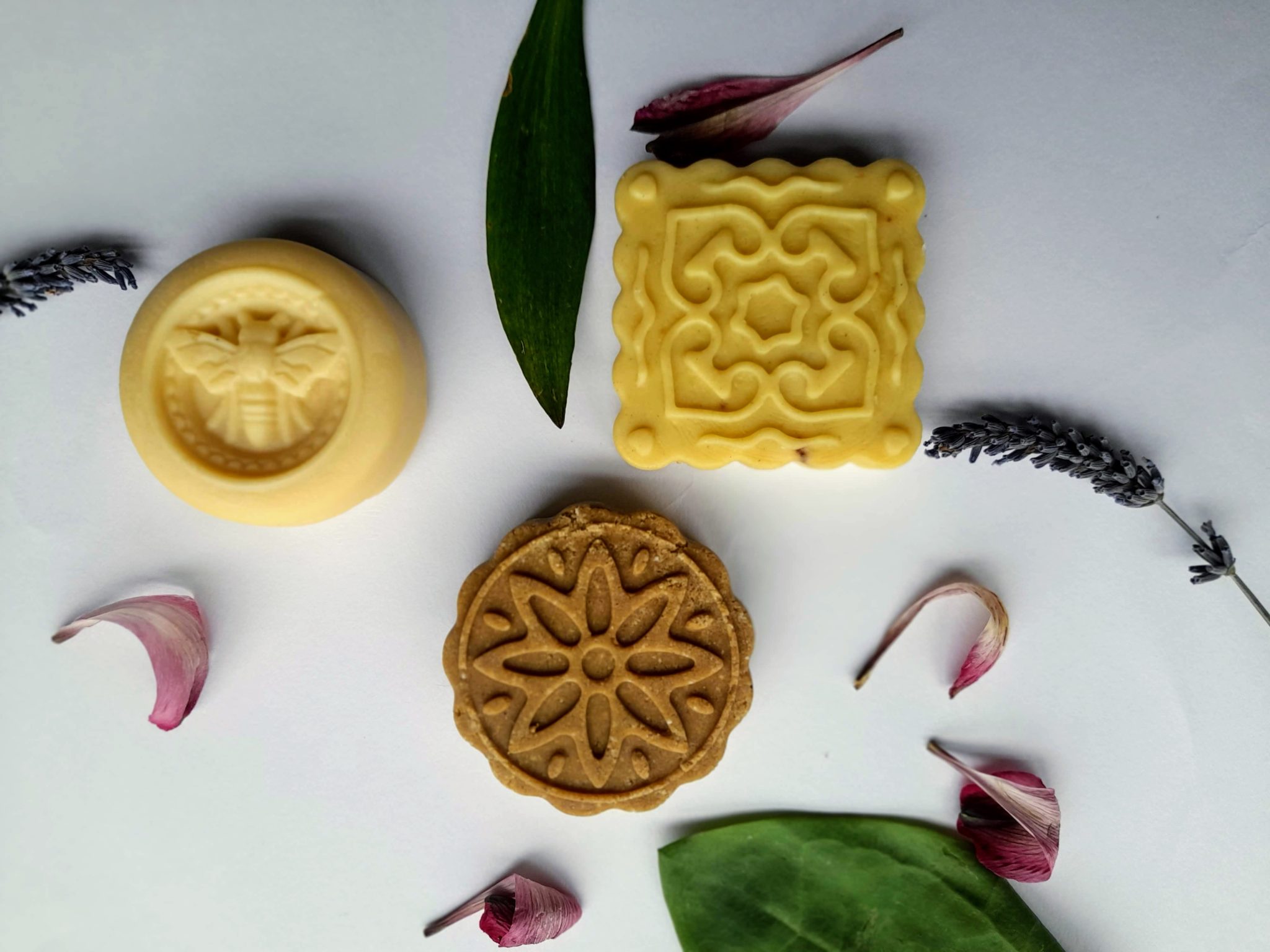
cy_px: 476
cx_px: 635
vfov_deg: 54.9
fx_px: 917
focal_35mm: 25
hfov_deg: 69.4
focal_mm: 4.6
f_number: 2
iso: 40
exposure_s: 1/50
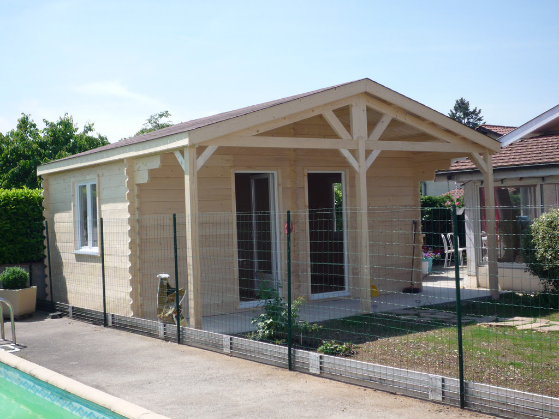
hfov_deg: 38.2
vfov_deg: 29.1
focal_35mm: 50
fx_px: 807
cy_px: 210
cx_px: 280
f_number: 4.3
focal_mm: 8.8
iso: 100
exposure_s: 1/640
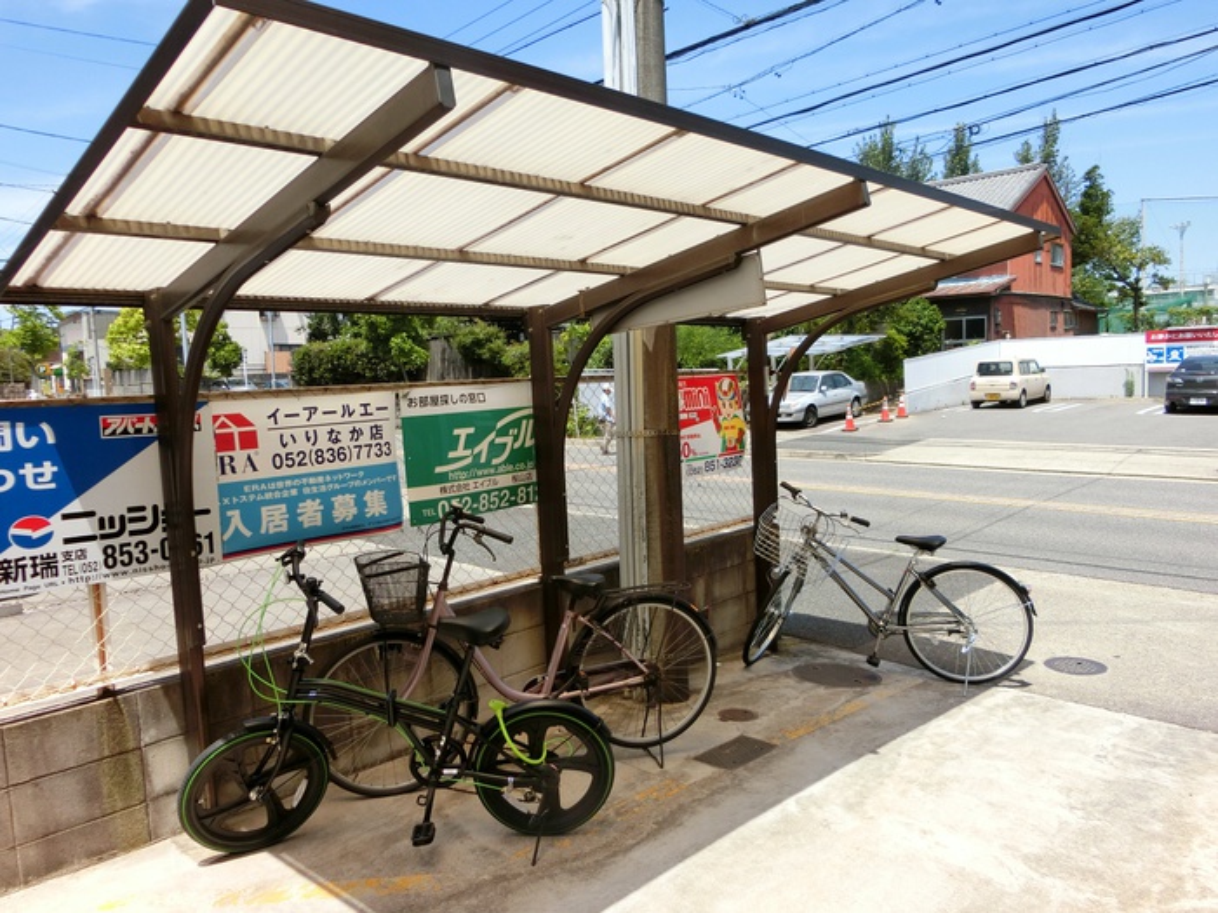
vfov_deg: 54.9
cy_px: 456
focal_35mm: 25
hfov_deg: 69.4
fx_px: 880
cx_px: 609
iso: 80
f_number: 3.5
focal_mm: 4.5
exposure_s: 1/640
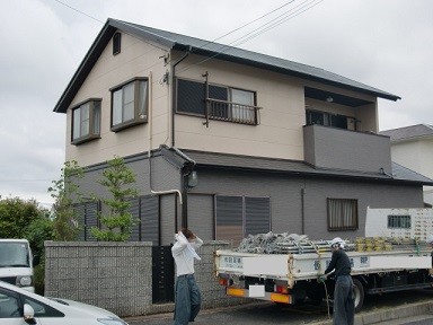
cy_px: 162
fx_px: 563
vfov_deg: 32.2
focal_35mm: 45
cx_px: 216
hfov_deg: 42.1
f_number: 4.1
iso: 64
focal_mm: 7.95
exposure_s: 1/640
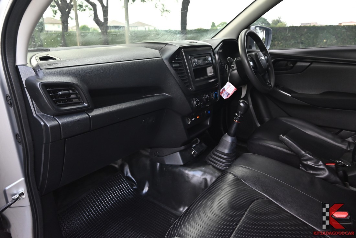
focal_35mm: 24
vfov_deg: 53.2
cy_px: 119
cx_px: 178
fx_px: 237
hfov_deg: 73.7
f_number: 6.7
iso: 1100
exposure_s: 1/125
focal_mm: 24
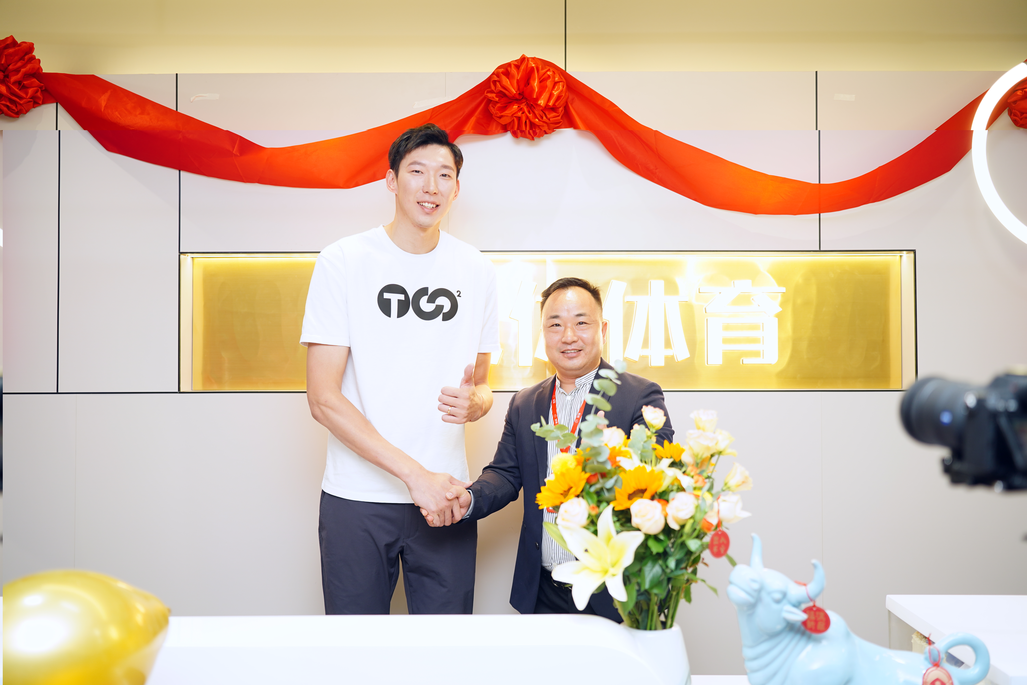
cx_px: 514
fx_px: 998
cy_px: 342
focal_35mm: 35
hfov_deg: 54.4
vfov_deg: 37.9
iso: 200
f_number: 2.2
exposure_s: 1/100
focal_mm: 35
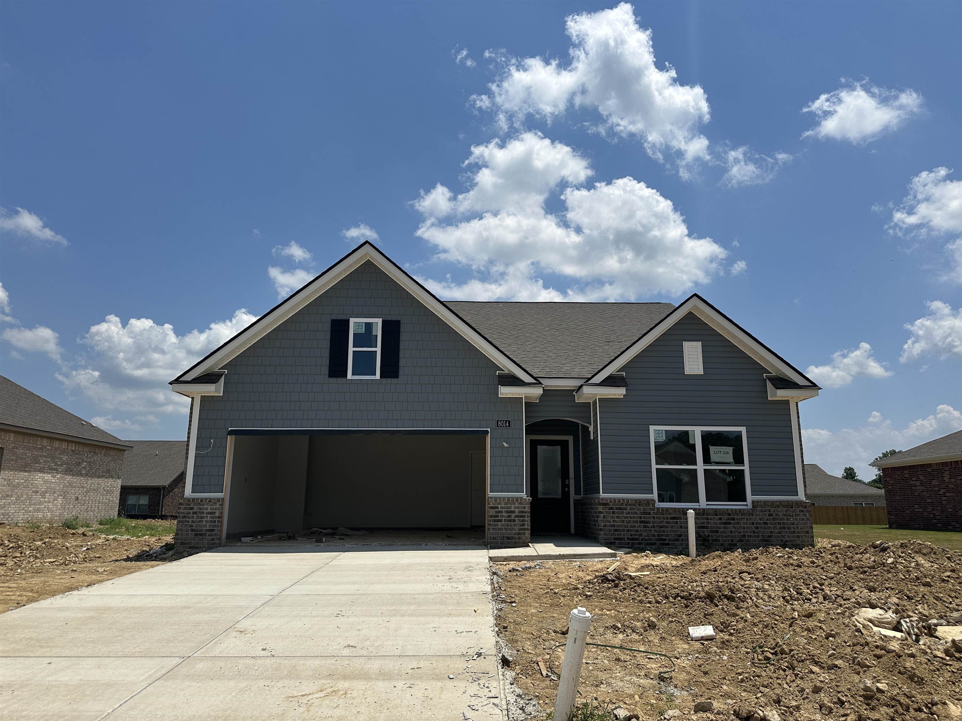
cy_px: 360
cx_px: 481
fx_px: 667
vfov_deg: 56.8
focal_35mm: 24
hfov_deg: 71.6
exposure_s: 1/10753
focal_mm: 6.86
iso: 80
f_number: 1.78
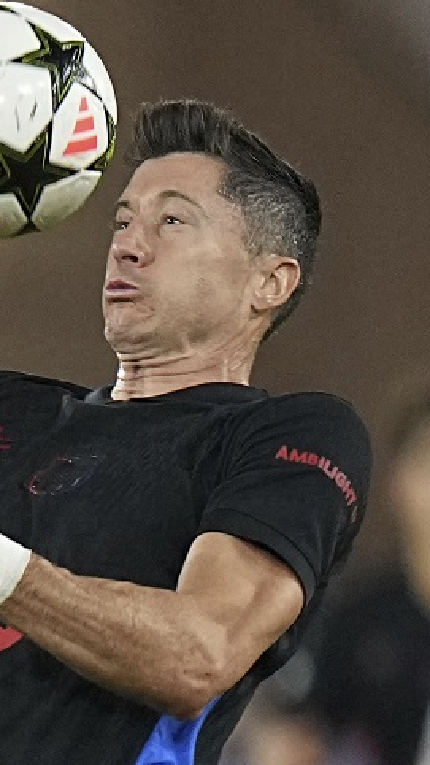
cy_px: 451
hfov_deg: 1.4
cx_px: -148
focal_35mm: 869
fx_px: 17621
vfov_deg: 2.5
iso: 2500
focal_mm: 400
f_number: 2.8
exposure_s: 1/1000
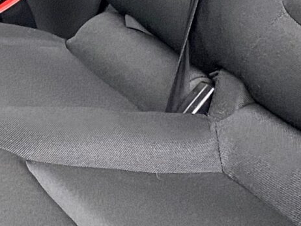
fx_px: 1253
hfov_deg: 13.6
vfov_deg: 10.0
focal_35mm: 144
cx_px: 41
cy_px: -118
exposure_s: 1/50
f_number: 1.8
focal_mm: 4.25
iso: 320
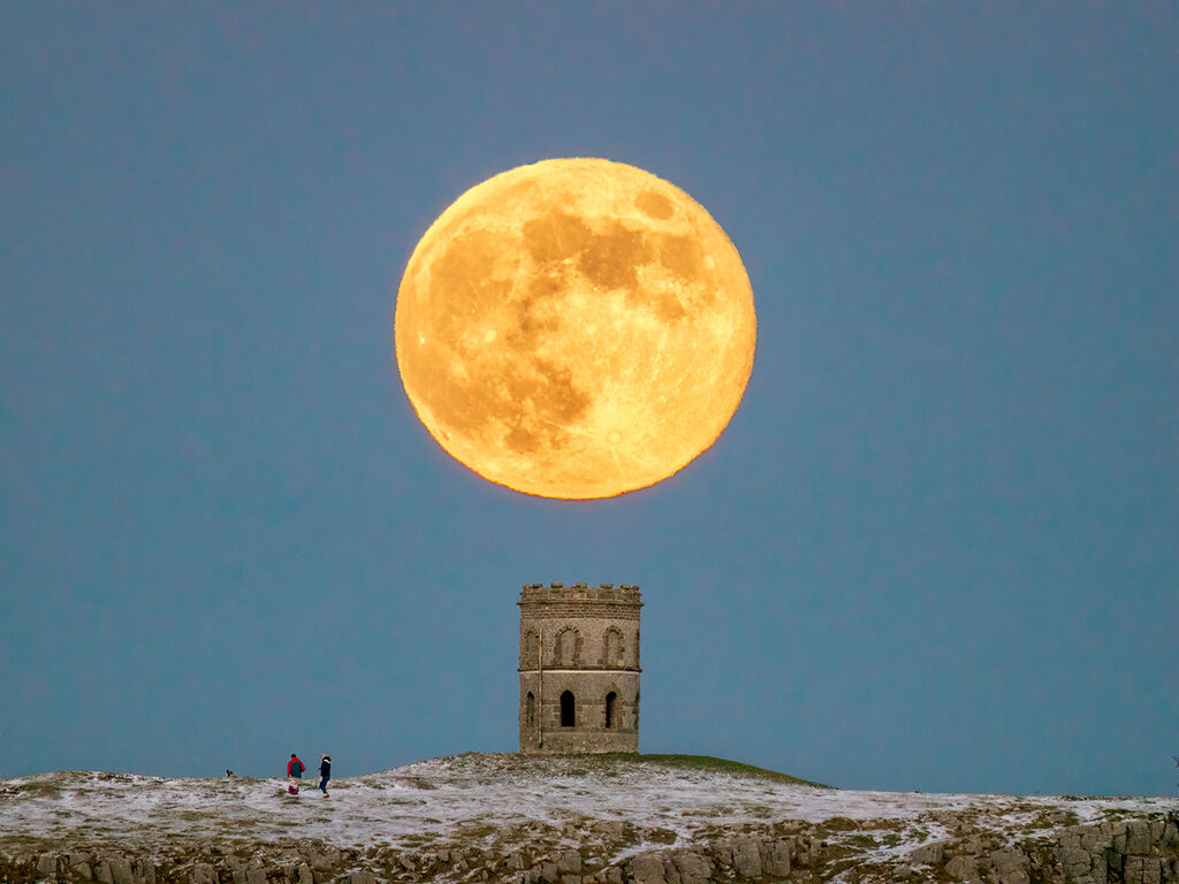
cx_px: 590
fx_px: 38215
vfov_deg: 1.3
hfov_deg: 1.8
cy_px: 442
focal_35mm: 1122
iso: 1000
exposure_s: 1/160
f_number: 9
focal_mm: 560
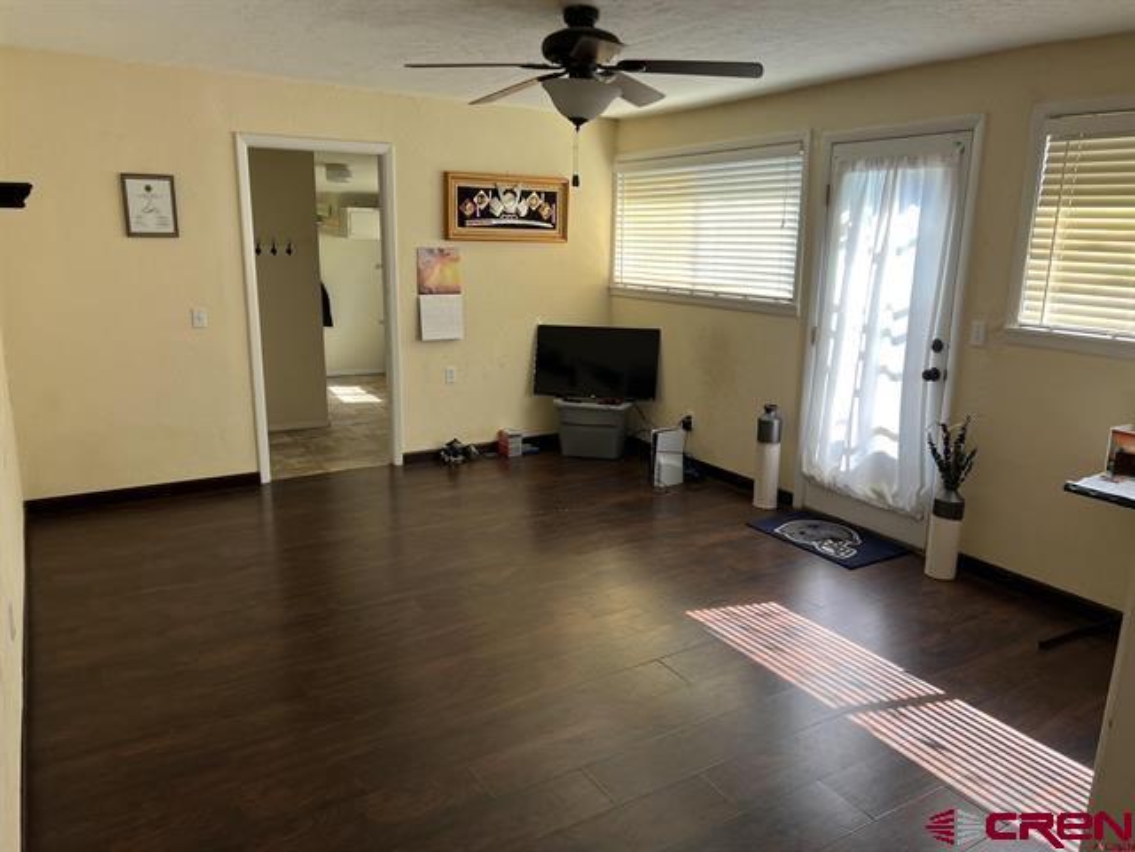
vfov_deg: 53.1
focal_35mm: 26
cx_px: 568
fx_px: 852
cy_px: 426
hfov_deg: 67.3
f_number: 1.5
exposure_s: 1/121
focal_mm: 5.7
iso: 40
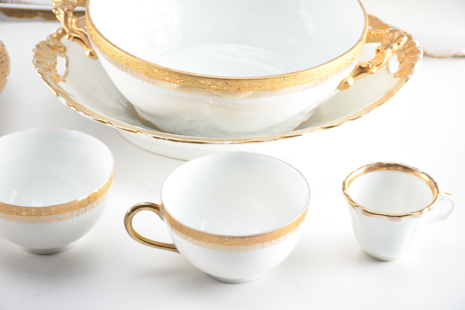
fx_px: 1453
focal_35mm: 112
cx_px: 232
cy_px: 155
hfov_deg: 18.2
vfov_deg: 12.2
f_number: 8
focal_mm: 75
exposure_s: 1/100
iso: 100
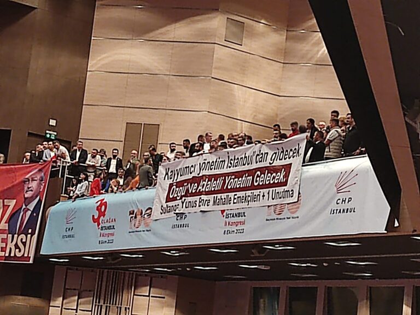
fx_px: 1165
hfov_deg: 20.4
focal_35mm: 96
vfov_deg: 15.4
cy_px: 158
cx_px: 210
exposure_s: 1/33
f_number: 1.79
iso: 662
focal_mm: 4.71
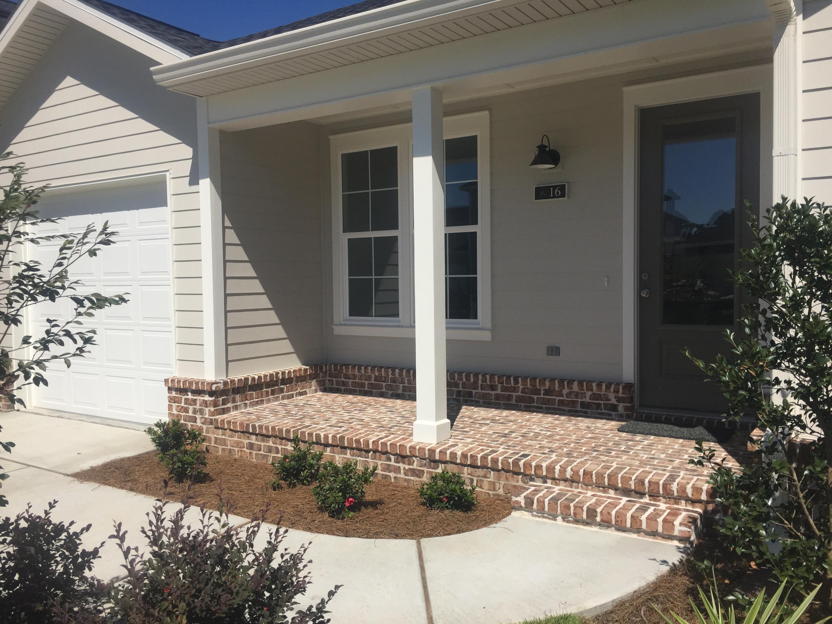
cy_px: 312
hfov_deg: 61.7
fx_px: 697
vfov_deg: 48.2
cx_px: 416
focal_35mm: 29
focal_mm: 4.15
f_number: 2.2
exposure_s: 1/3968
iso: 32
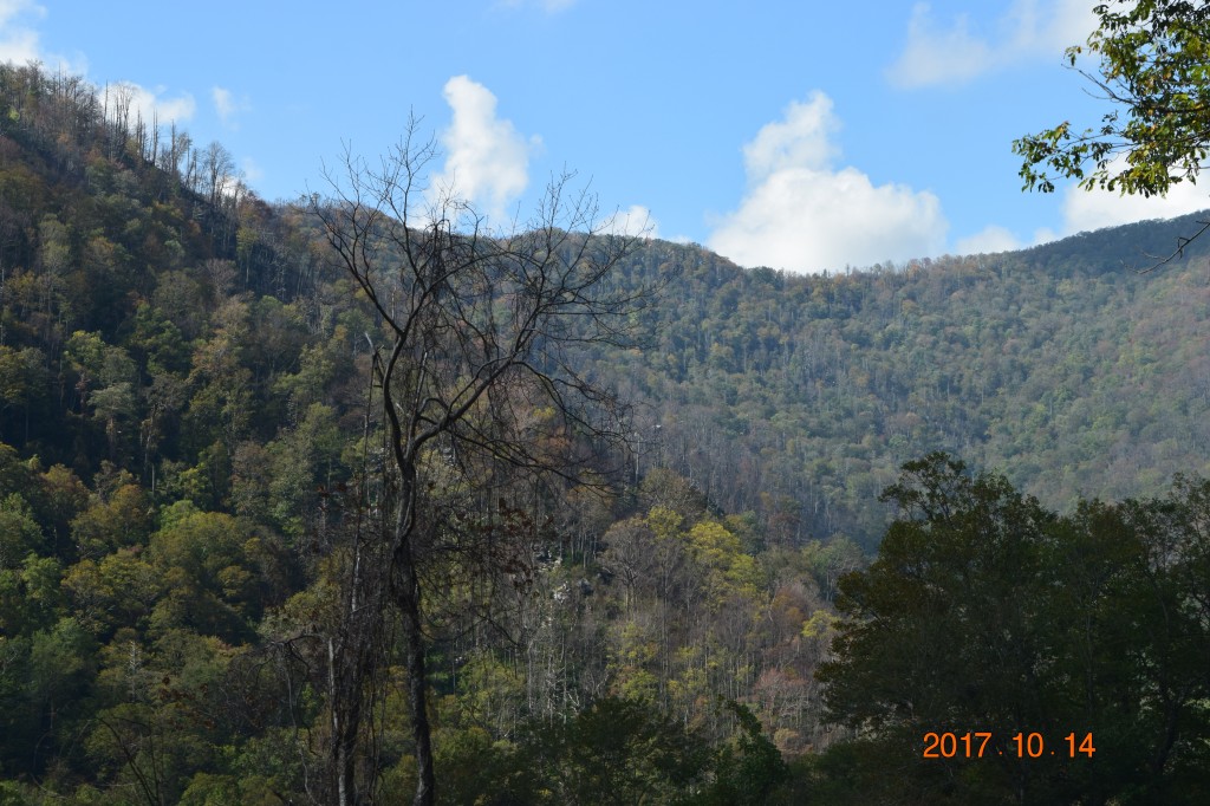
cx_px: 605
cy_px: 403
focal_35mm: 82
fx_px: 2772
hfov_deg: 24.6
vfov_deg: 16.5
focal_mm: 55
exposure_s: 1/320
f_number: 10
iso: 400
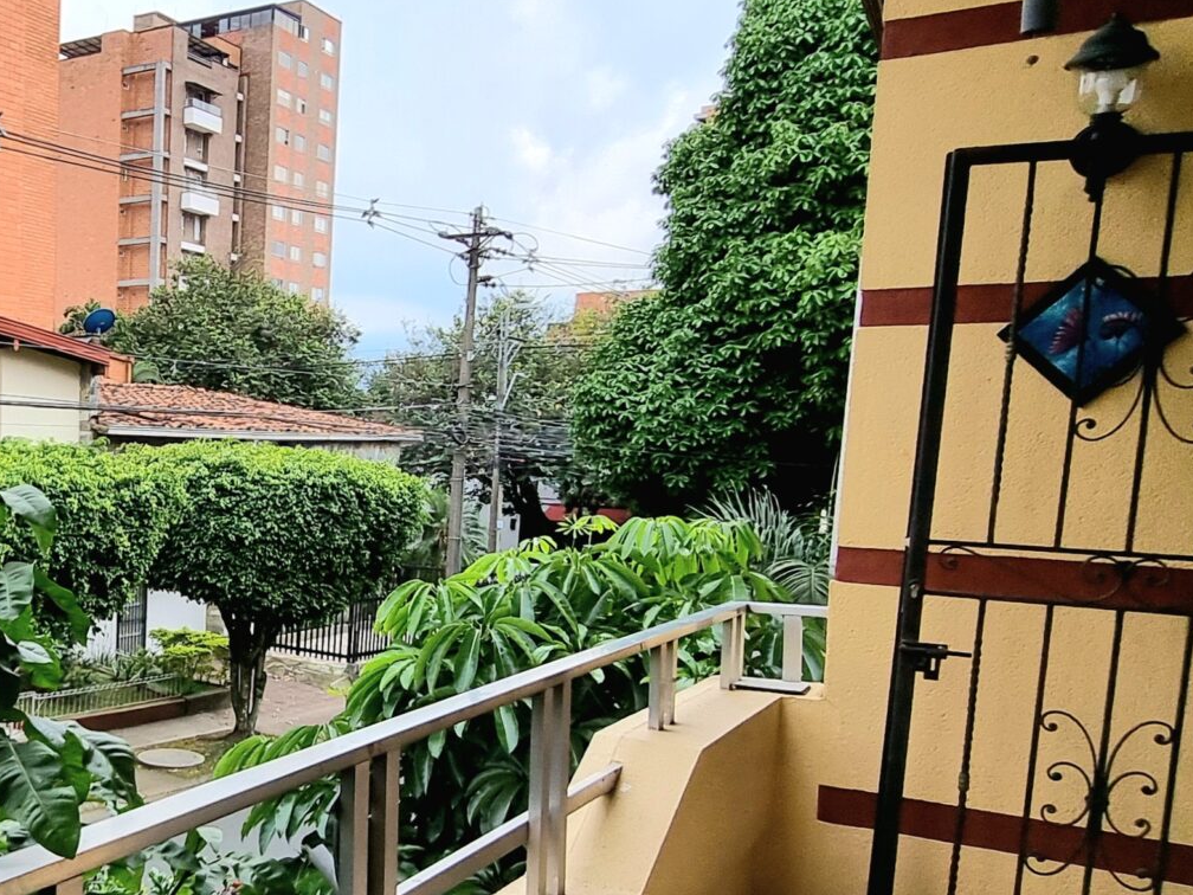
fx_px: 1137
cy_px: 554
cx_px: 101
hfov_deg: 48.9
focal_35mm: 33
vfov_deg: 42.7
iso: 50
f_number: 2.2
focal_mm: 2.2
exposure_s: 1/385
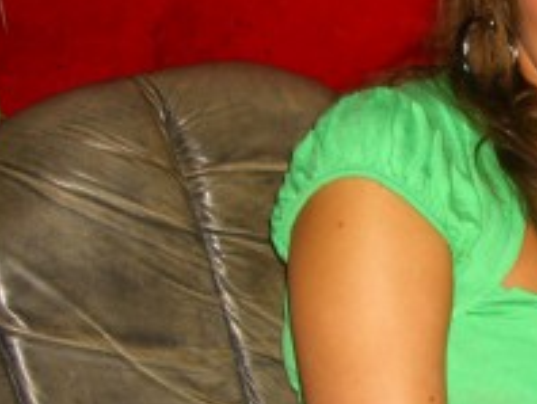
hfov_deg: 16.0
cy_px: 241
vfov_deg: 12.9
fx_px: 1786
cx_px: 740
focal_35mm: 115
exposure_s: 1/60
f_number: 2.8
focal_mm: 7.9
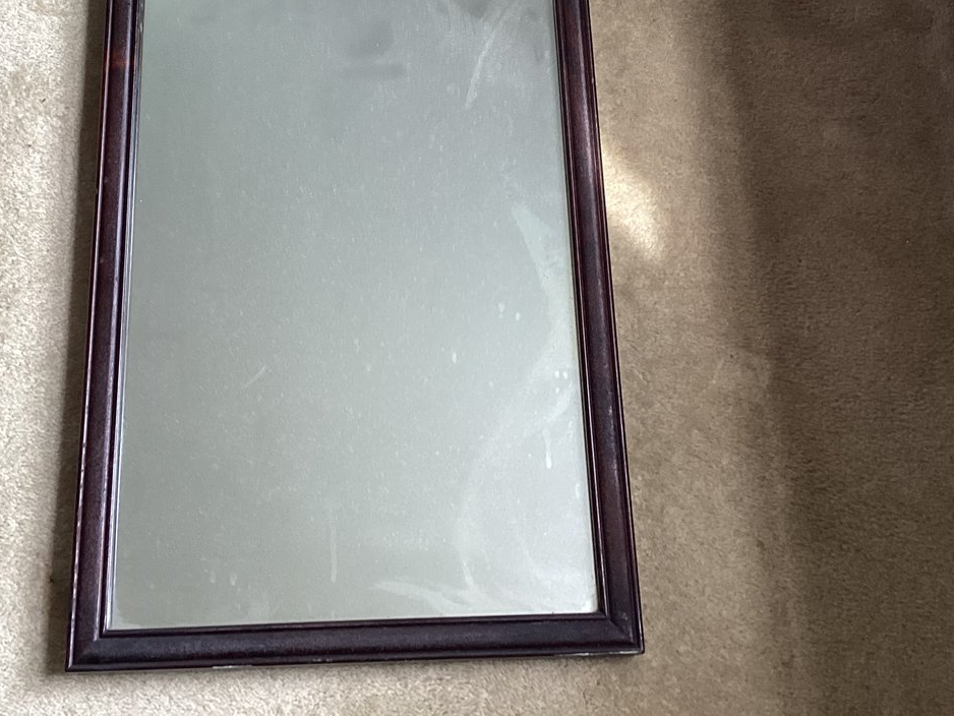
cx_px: 408
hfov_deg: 38.1
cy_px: 153
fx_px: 1378
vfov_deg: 28.6
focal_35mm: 50
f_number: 2.4
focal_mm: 3.3
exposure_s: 1/50
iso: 80
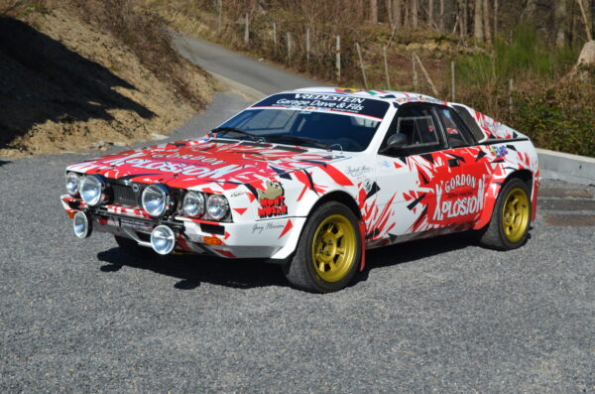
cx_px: 298
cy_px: 197
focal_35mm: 72
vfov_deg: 18.8
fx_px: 1187
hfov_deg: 28.1
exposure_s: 1/400
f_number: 10
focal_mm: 48
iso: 100
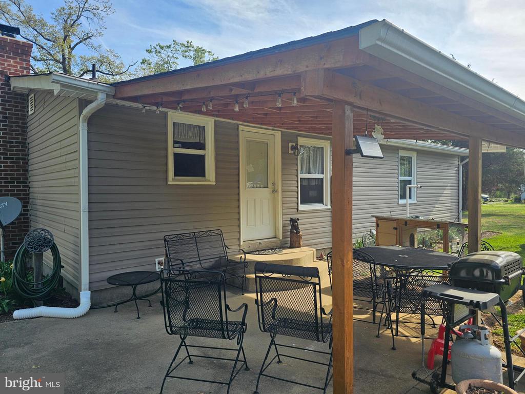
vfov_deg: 58.9
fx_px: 349
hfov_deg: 73.9
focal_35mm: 23
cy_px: 197
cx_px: 262
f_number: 1.7
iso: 10
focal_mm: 6.3
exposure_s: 1/327
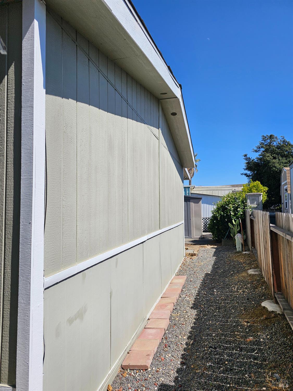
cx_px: 146
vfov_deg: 73.9
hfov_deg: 58.9
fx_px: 260
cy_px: 196
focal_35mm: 23
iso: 10
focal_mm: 6.3
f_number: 1.7
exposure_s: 1/1677
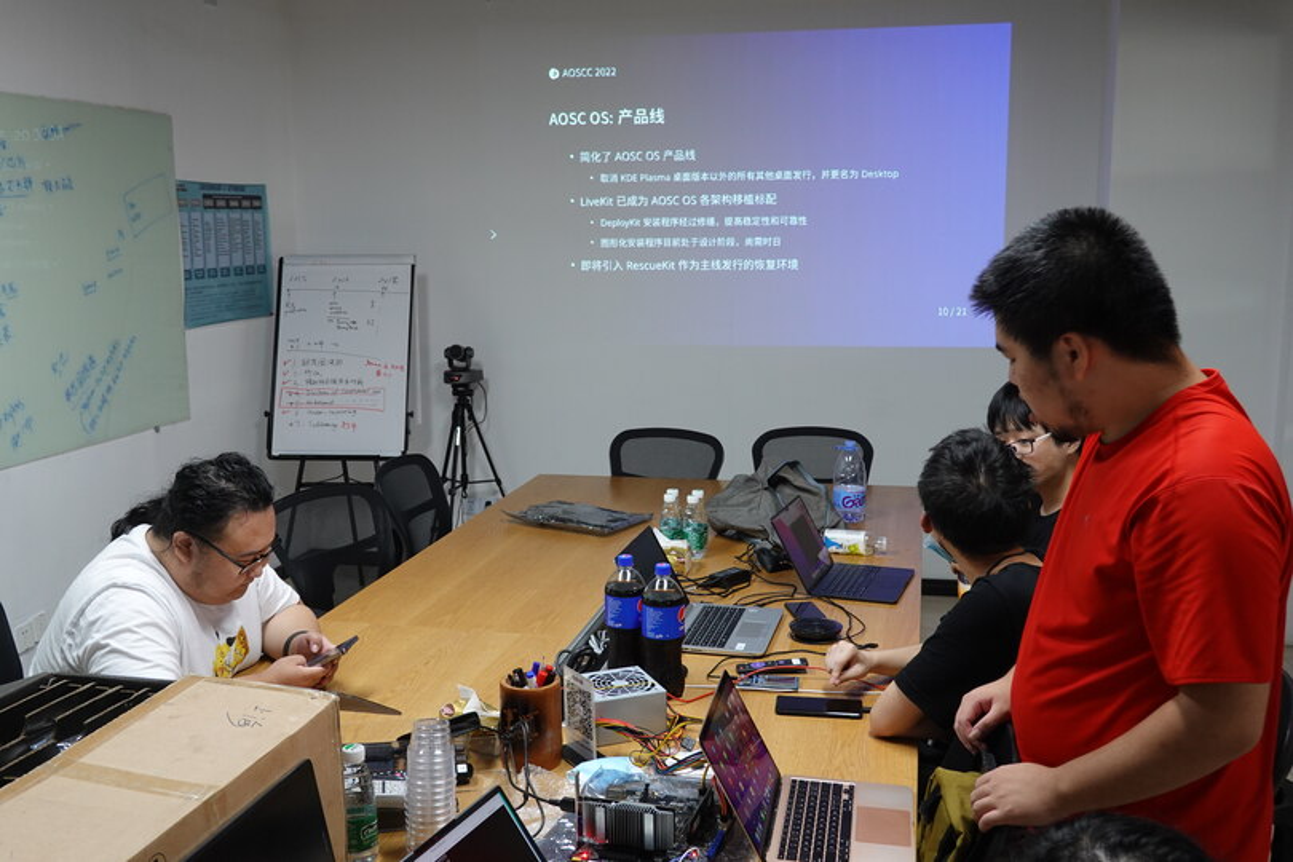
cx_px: 646
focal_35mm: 35
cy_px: 431
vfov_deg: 37.9
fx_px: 1257
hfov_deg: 54.4
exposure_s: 1/40
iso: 400
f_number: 3.5
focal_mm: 13.03
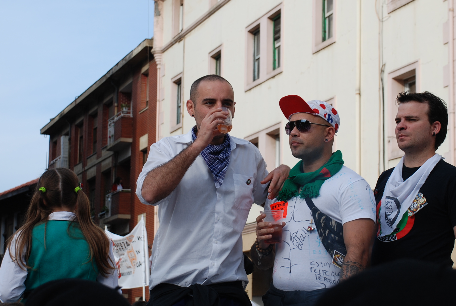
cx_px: 232
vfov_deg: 13.6
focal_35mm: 101
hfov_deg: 20.2
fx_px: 1282
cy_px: 128
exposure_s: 1/200
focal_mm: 48
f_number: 7.1
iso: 100
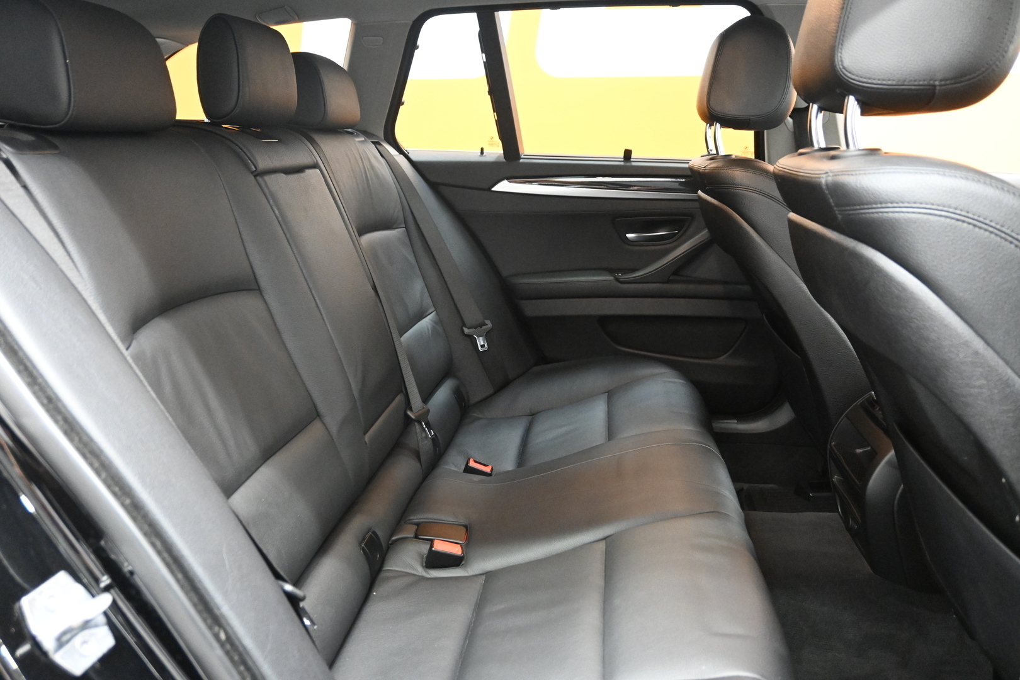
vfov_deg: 43.6
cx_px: 510
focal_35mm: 30
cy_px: 340
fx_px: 850
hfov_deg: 61.9
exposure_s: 1/30
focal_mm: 20
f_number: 3.8
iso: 5600
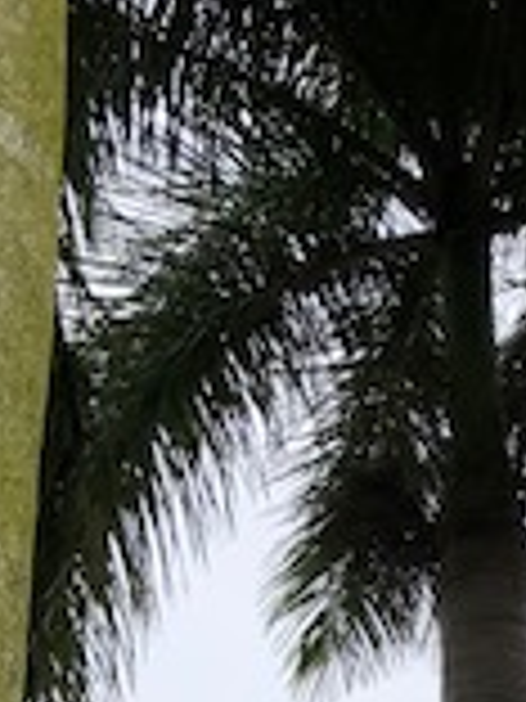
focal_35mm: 115
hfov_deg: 12.2
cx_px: 827
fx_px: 2330
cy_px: 1386
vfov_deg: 14.4
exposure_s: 1/1230
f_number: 1.8
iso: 20
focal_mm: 4
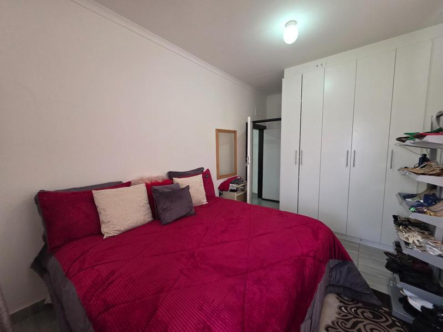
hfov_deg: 106.2
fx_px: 166
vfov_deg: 89.9
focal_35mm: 13
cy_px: 166
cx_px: 222
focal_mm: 2.2
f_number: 1.9
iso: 400
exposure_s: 1/200
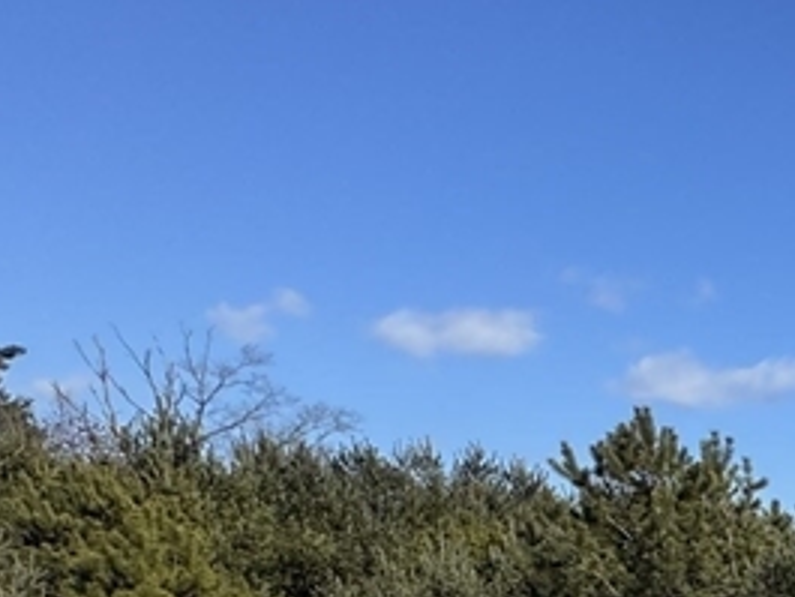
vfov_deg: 21.8
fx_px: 1241
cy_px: 933
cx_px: 1359
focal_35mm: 54
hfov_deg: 23.2
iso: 50
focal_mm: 2.22
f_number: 2.2
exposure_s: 1/2273
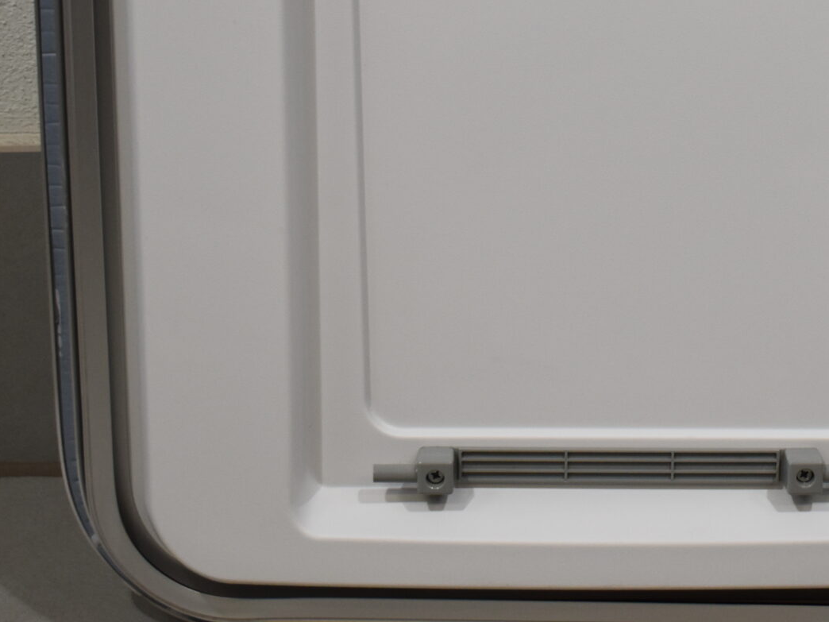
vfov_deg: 14.8
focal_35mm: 99
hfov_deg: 19.6
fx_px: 2371
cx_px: 658
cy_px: 112
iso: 720
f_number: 4.2
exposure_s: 1/250
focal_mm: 28
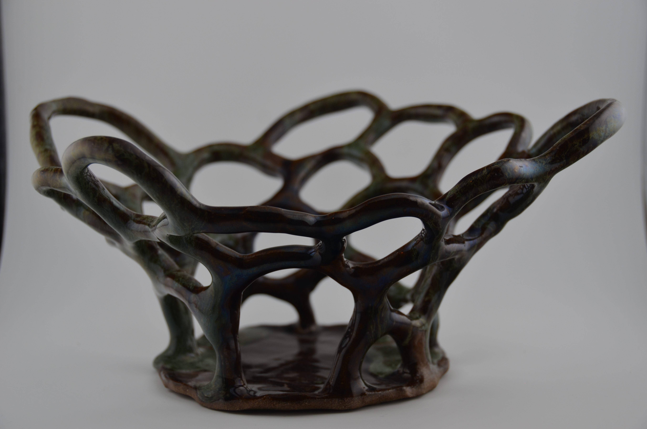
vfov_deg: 20.5
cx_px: 324
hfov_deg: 30.6
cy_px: 214
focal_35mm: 66
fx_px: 1184
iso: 200
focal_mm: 44
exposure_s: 1/125
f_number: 5.6
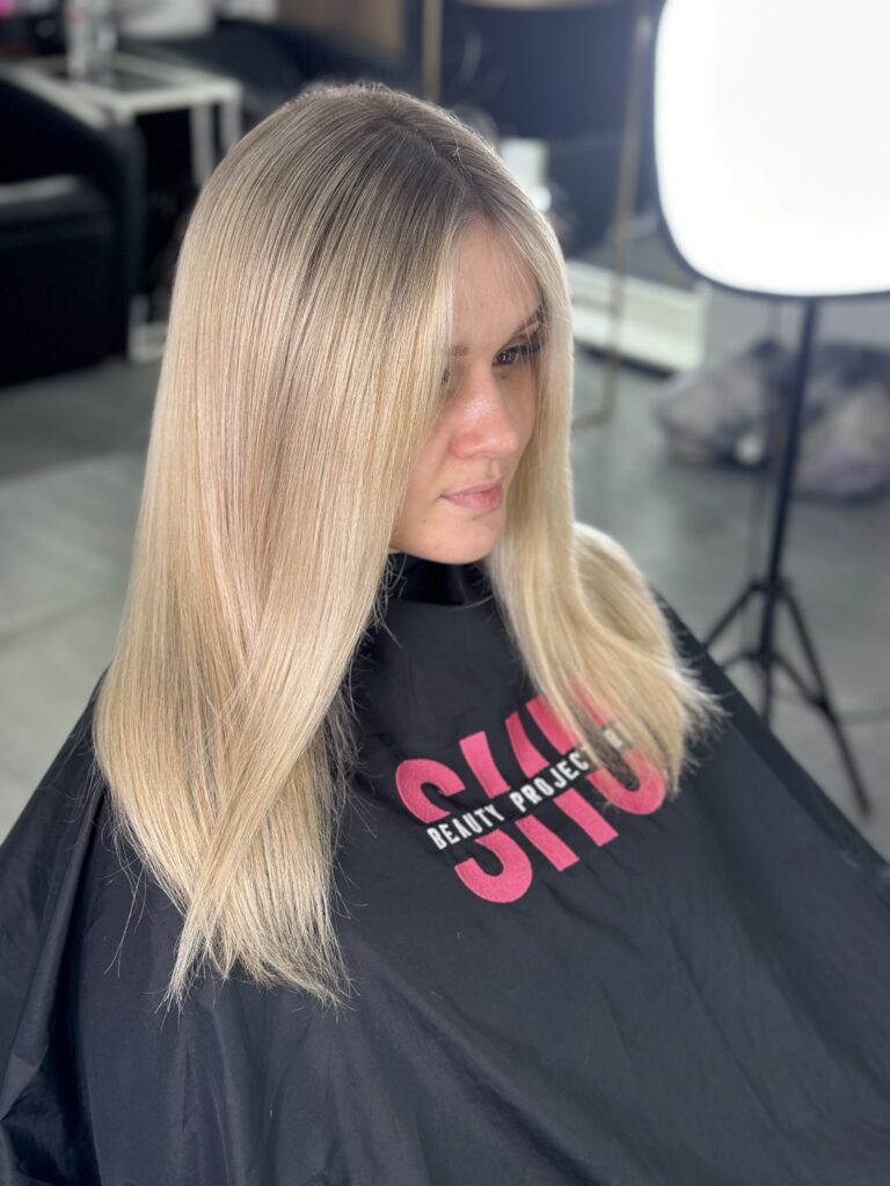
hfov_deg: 30.3
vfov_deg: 39.7
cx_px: 445
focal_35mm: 48
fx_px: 1645
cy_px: 593
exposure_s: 1/116
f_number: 1.78
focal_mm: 6.86
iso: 64
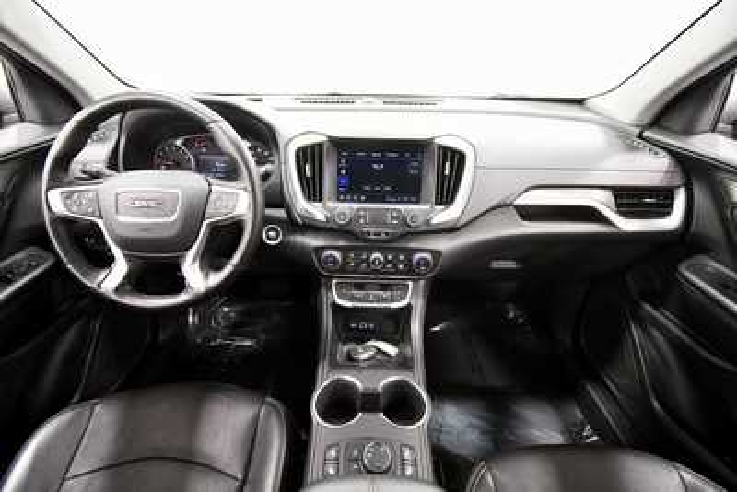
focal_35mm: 15
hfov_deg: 100.4
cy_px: 246
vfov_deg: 77.4
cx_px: 368
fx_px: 307
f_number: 4.5
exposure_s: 1/60
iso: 4500
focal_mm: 10
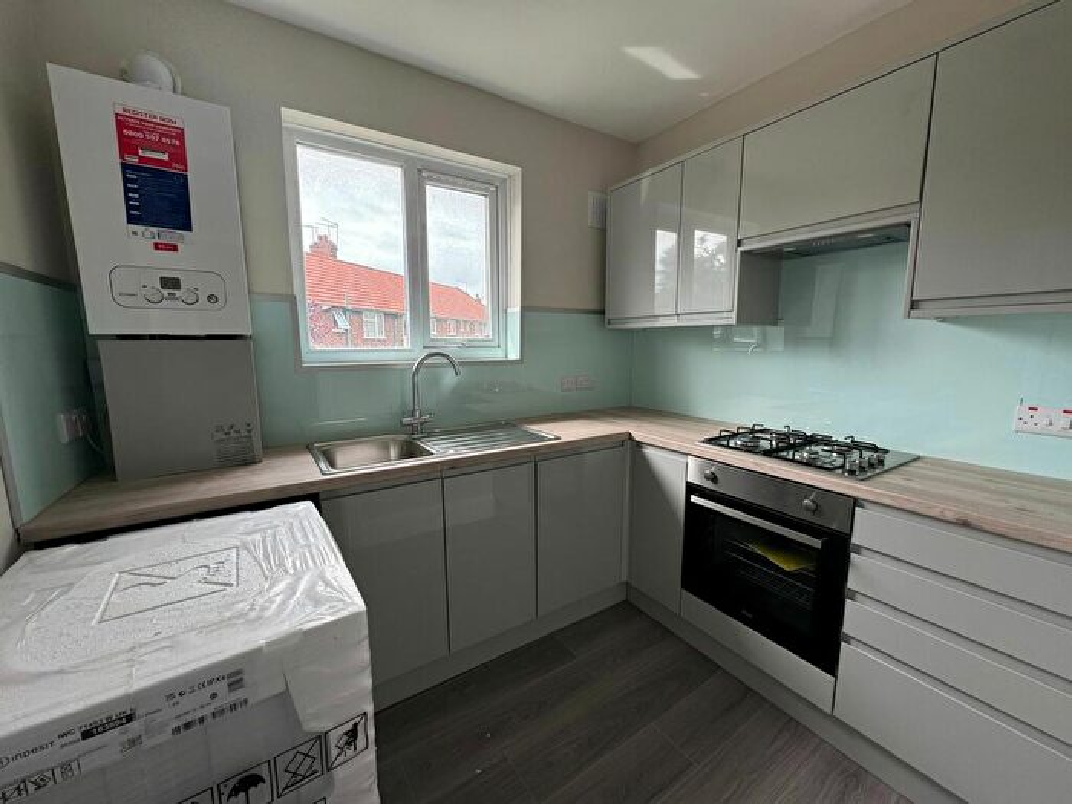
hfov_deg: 102.1
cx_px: 536
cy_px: 402
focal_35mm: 14
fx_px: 434
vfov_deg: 85.7
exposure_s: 1/128
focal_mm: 2.22
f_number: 2.2
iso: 40
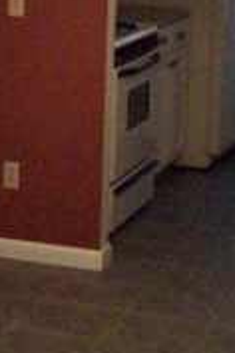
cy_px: 16
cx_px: -50
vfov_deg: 14.6
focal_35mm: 139
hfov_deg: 9.7
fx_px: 1361
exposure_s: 1/128
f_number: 2.8
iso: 459
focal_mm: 6.2
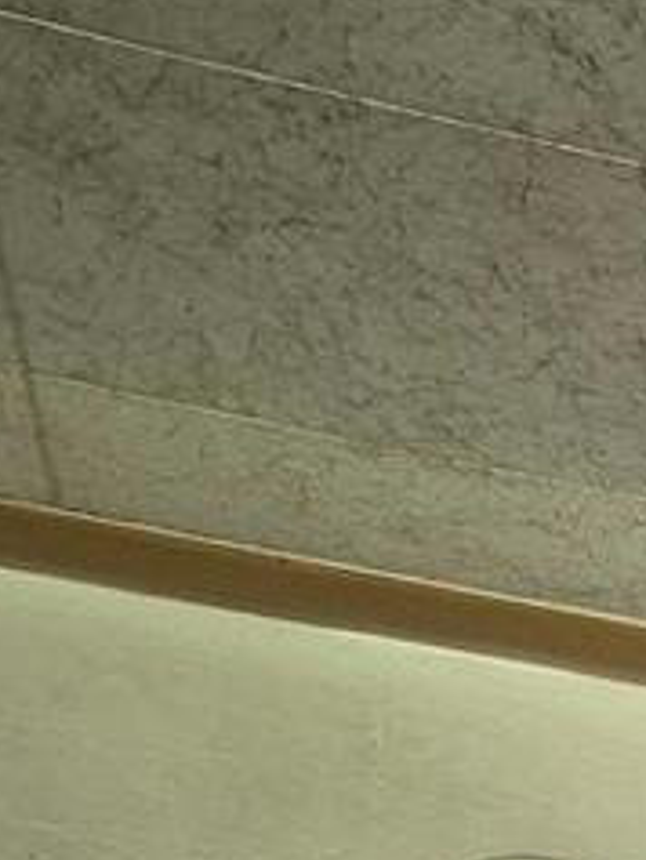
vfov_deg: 10.7
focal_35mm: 149
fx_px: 3704
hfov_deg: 8.2
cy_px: 2243
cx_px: 2061
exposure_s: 1/11
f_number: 1.8
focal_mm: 5.4
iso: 125
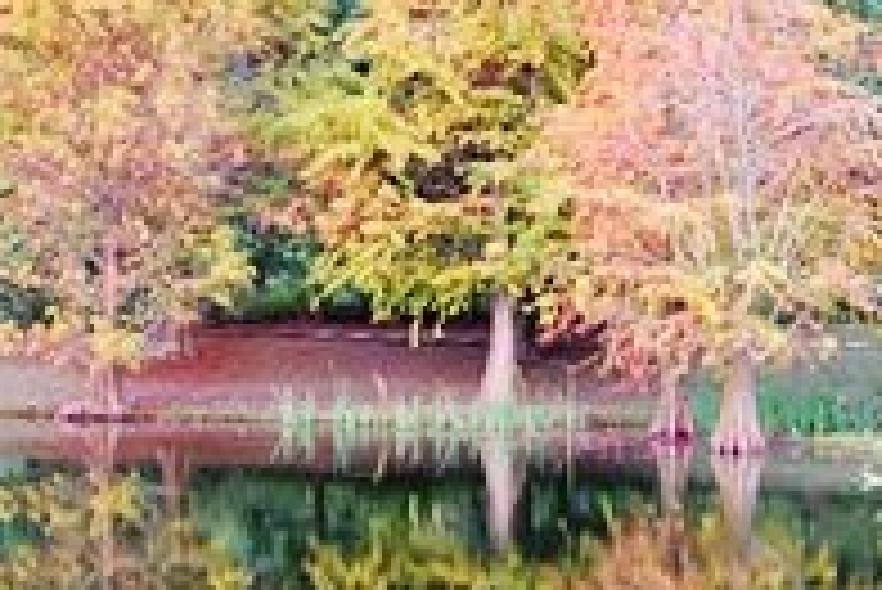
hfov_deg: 15.1
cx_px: 436
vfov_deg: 10.1
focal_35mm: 136
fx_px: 3334
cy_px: 146
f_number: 2.8
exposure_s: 1/40
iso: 800
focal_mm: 14.9
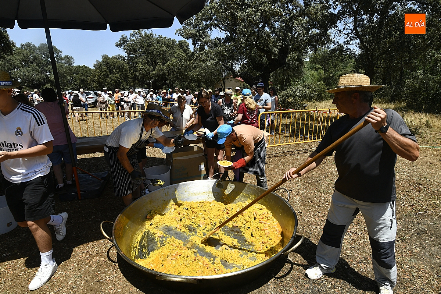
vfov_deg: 67.3
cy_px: 147
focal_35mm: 18
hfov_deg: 90.0
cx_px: 220
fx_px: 220
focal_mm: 12
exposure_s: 1/400
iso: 250
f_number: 10
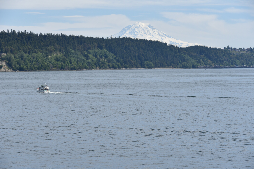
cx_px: 127
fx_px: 861
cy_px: 84
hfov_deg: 16.8
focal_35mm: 122
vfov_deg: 11.2
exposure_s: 1/320
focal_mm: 122
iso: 100
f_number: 9
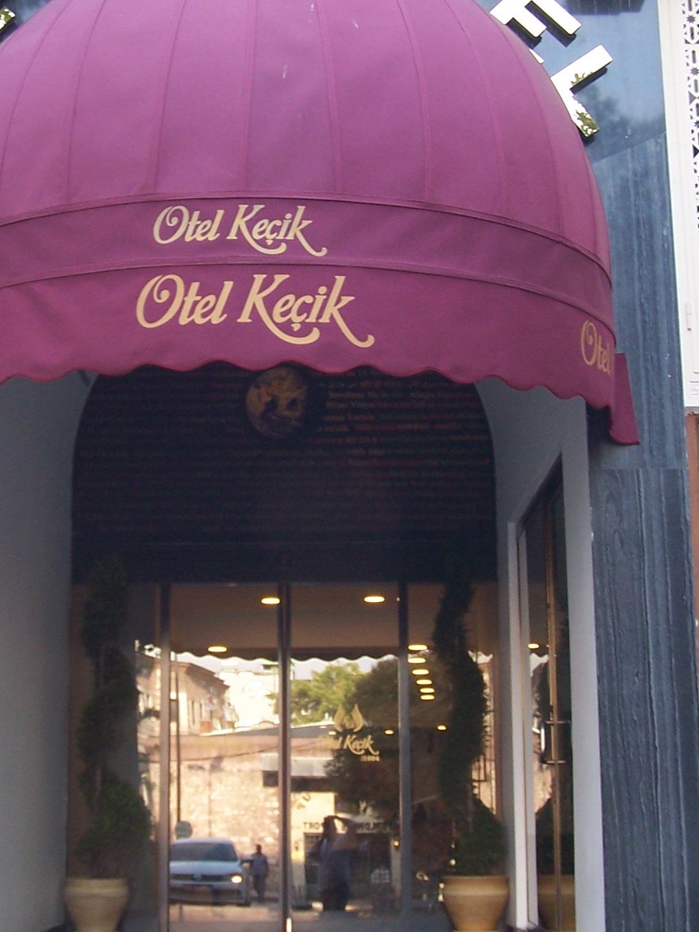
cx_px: 277
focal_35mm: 61
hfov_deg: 24.0
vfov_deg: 31.7
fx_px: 1643
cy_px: 449
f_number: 2.8
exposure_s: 1/45
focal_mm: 6.3
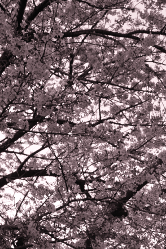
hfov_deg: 14.1
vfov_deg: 20.6
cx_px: 178
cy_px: 265
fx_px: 658
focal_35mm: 95
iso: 100
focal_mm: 24.2
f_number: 7.1
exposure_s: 1/125
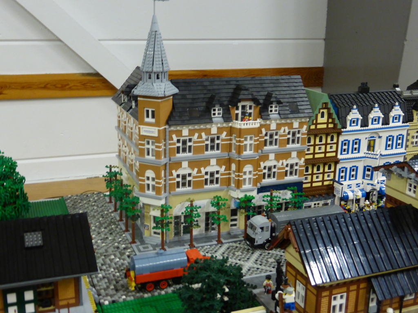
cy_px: 156
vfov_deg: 35.1
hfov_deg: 45.8
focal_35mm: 41
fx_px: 495
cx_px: 209
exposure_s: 1/13
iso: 400
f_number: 3.9
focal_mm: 7.4
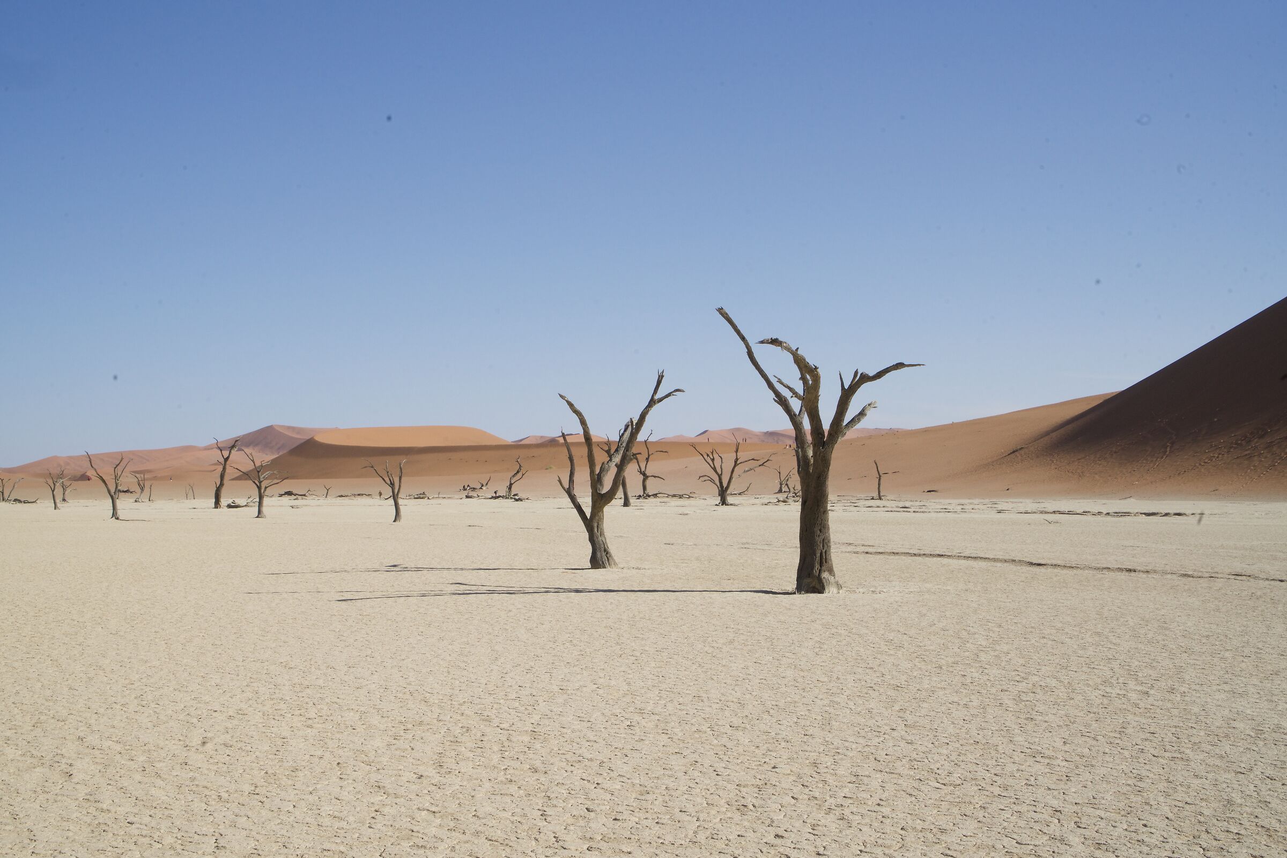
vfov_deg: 28.7
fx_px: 1680
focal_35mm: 47
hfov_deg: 41.9
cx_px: 644
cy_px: 429
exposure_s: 1/400
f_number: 22
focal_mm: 47
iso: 1000
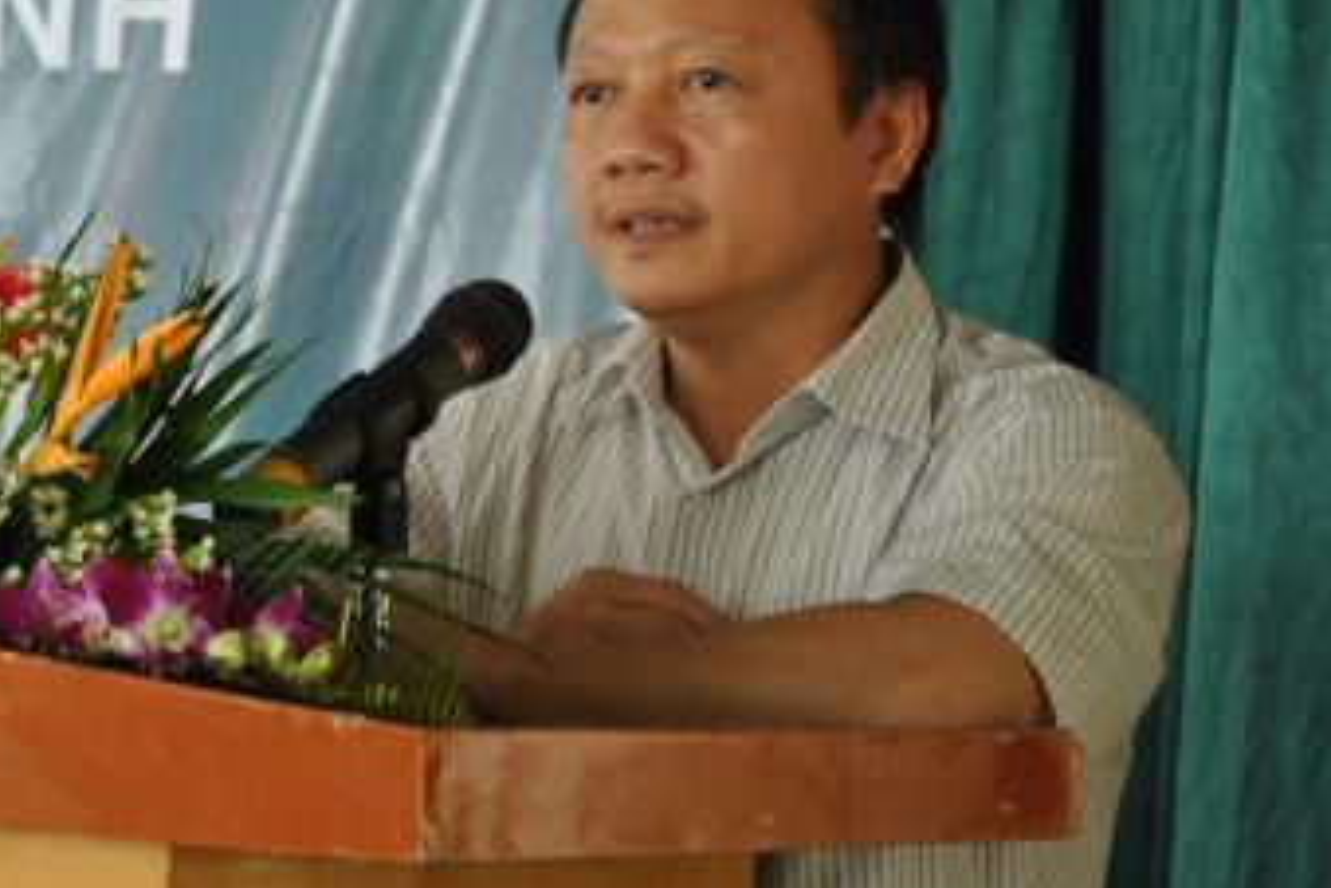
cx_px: 82
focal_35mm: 156
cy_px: 236
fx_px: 5765
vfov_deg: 8.8
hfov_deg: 13.0
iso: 200
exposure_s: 1/30
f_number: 5.6
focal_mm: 55
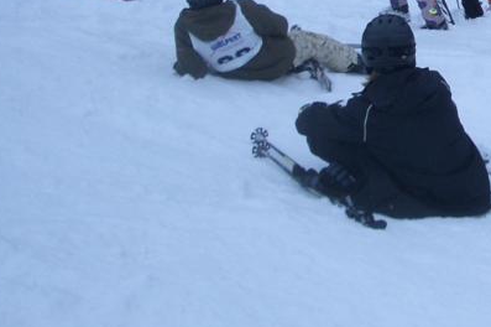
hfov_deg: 20.3
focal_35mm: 94
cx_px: 595
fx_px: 1281
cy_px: -72
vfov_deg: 14.1
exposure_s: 1/500
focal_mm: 5.8
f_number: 4.3
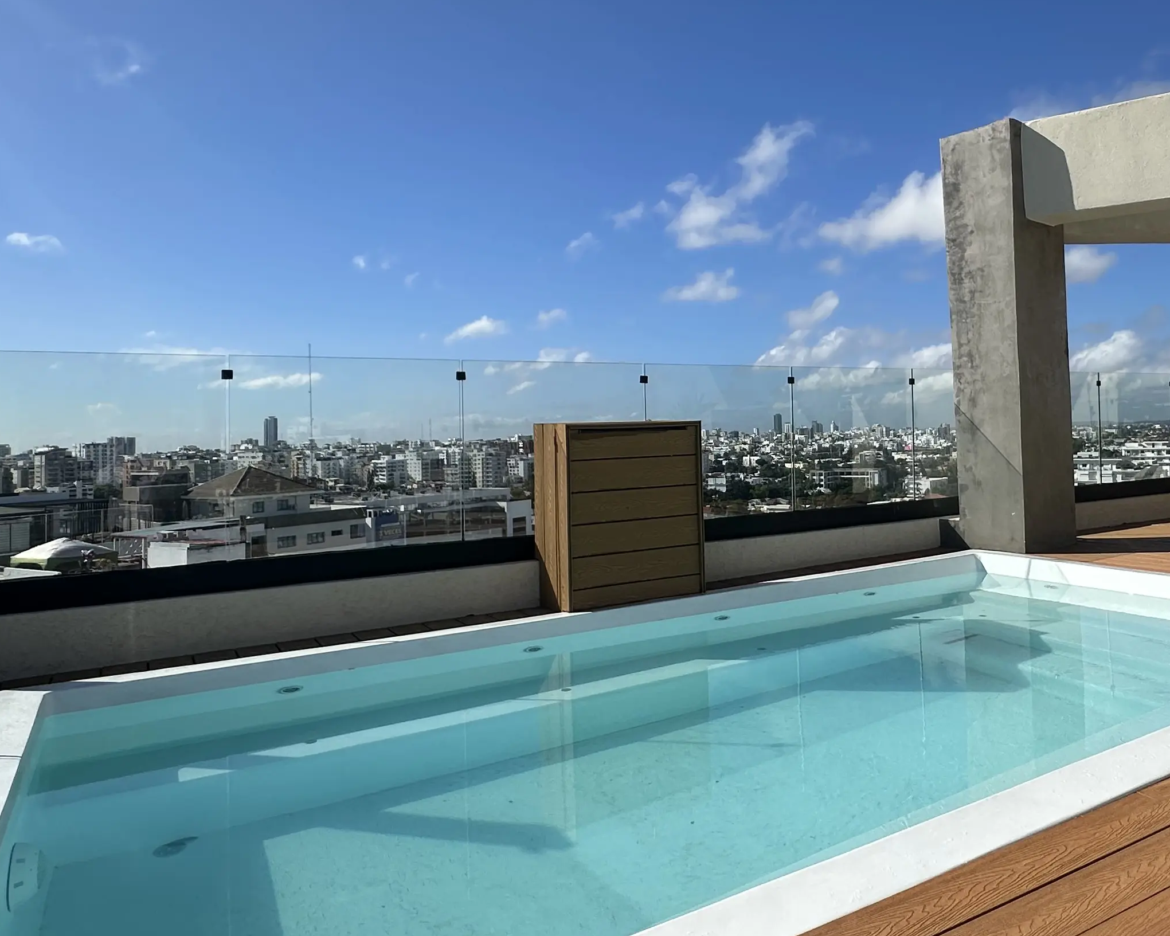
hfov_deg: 63.1
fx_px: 935
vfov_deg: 53.0
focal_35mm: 27
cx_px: 735
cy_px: 395
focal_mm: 2.22
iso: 50
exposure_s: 1/4000
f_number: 2.2
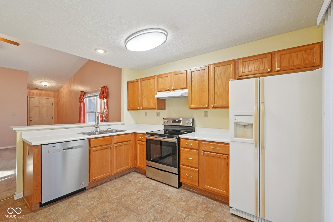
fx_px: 148
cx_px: 166
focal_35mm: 16
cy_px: 111
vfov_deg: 73.7
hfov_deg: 96.7
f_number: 8
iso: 800
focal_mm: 16
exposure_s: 1/30
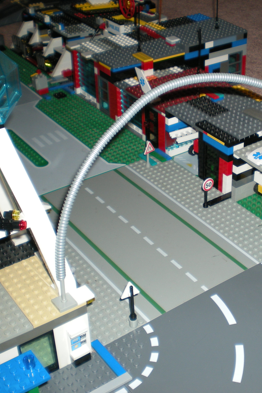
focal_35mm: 55
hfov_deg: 24.3
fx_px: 600
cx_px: 207
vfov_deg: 36.2
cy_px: 193
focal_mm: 6.3
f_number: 3.1
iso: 64
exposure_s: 1/60
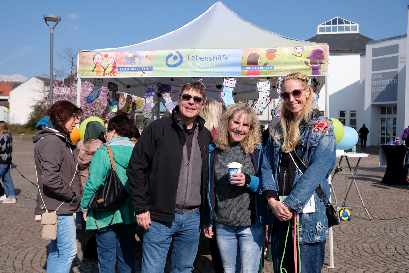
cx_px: 204
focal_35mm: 35
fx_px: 398
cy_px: 136
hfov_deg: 54.4
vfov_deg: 37.9
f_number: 5.6
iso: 250
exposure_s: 1/950
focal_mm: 23
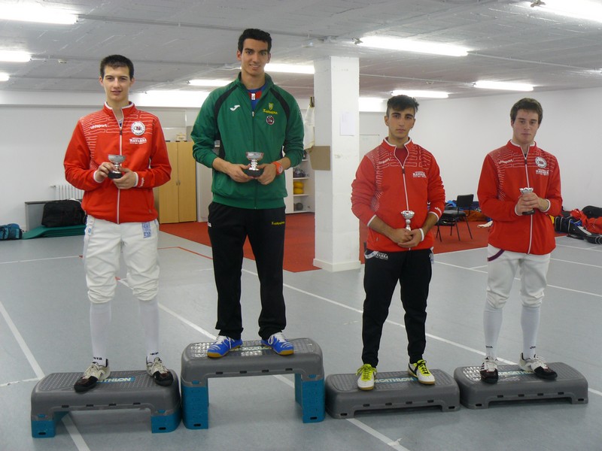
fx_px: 626
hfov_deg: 51.4
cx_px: 301
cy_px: 226
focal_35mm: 36
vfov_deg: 39.7
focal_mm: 6
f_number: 2.8
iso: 100
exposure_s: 1/40
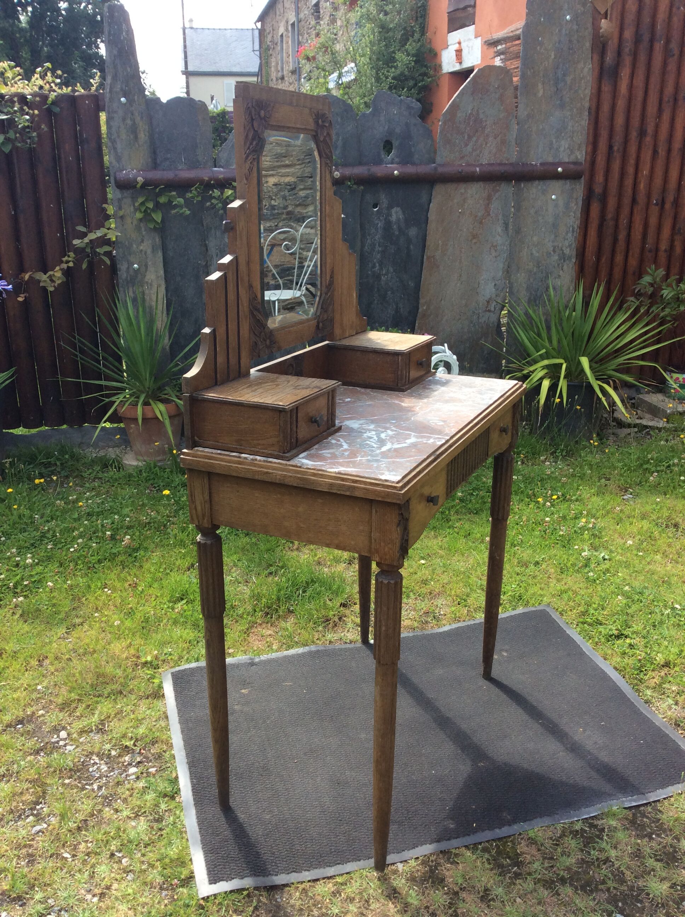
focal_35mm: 32
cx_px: 342
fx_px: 847
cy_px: 458
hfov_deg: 44.1
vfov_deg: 56.9
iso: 32
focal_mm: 3.3
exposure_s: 1/355
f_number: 2.4
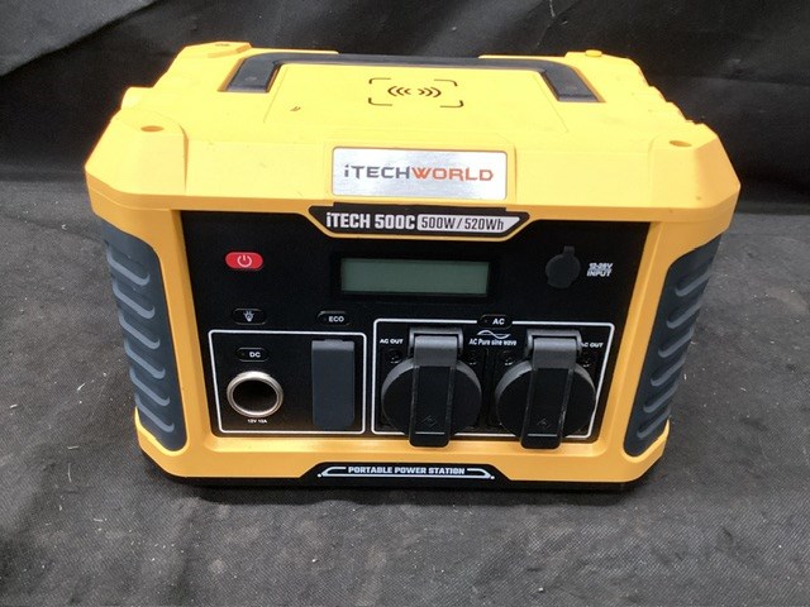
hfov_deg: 58.4
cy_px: 304
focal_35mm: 31
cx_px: 405
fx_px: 725
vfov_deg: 45.4
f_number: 2.4
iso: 200
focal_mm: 3.3
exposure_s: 1/60
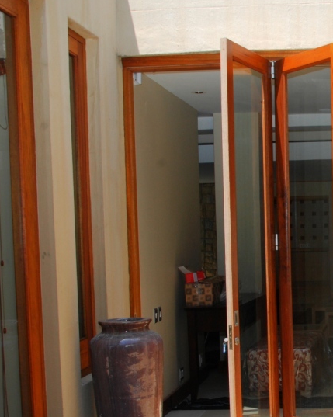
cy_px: 262
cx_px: 339
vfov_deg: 31.8
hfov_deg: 24.5
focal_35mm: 59
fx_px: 727
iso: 250
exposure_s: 1/250
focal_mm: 22
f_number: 9.5
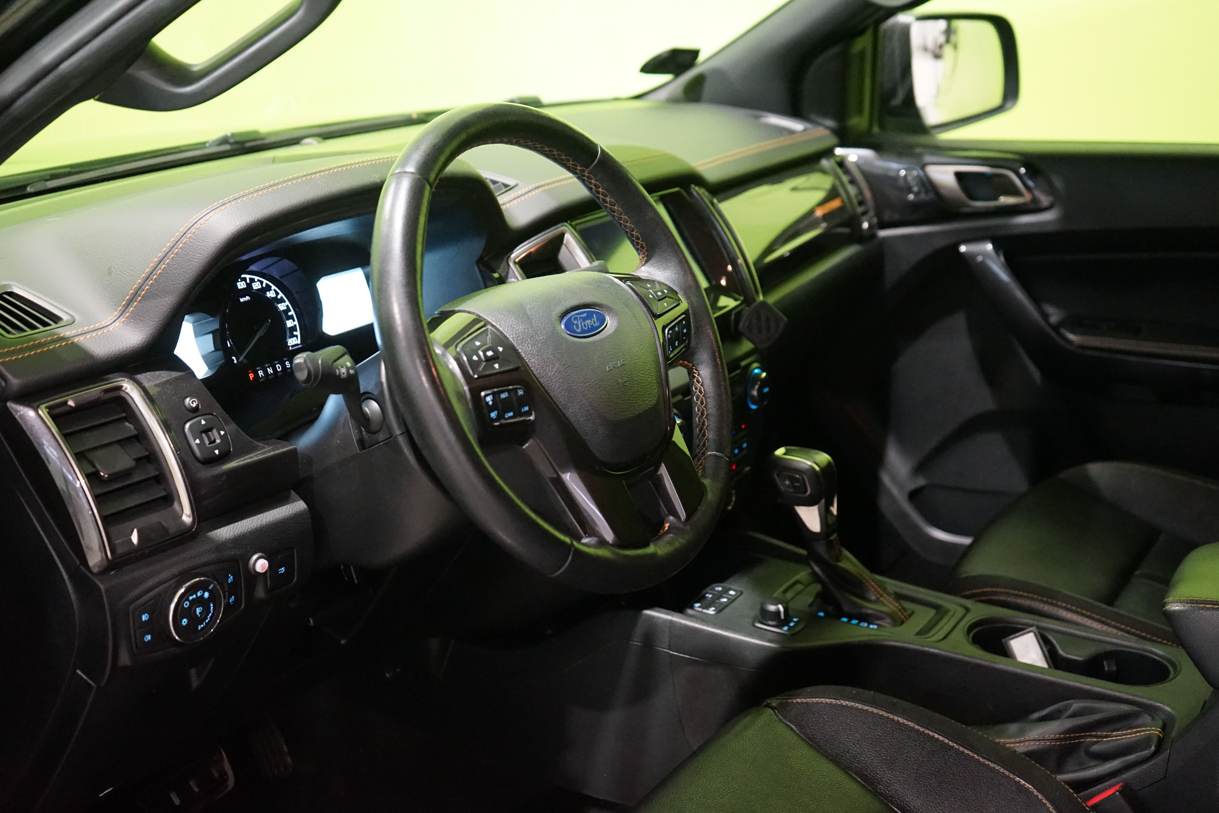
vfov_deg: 32.6
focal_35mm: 41
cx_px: 610
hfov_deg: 47.4
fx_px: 1388
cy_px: 406
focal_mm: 41
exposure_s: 1/60
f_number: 4.5
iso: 6400
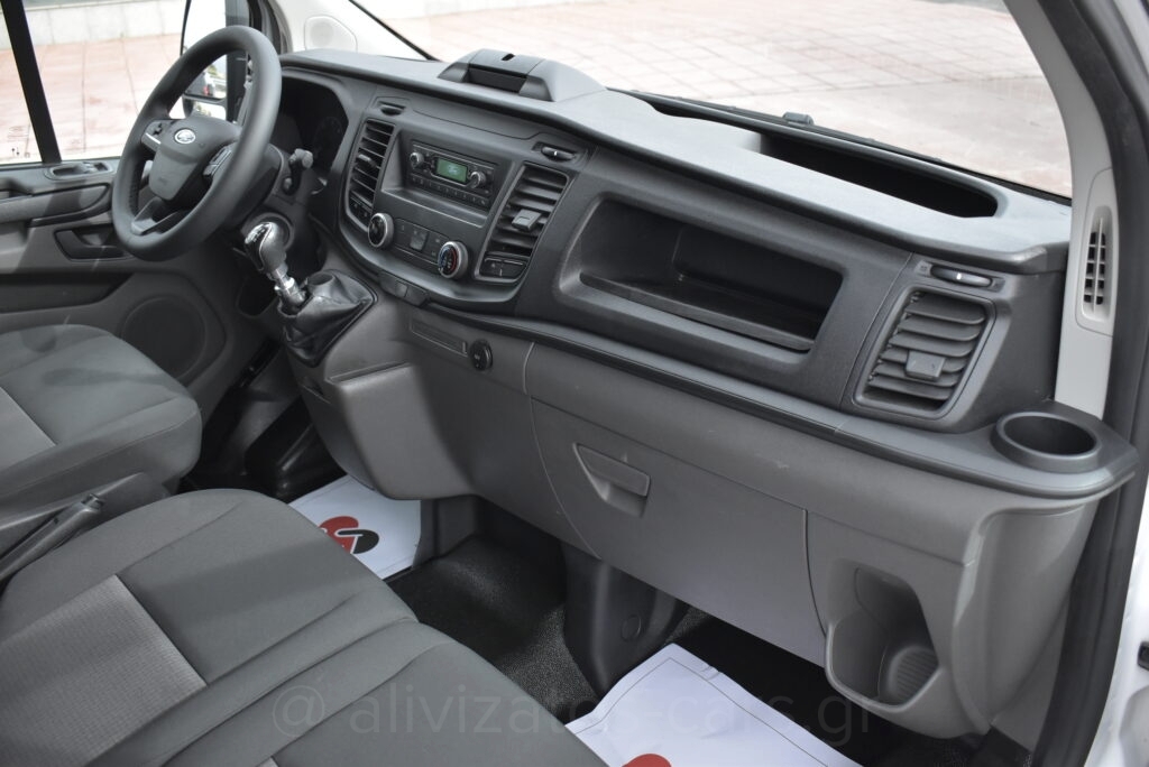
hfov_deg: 55.1
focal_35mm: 34
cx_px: 574
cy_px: 384
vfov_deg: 38.4
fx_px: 1102
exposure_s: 1/1250
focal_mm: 23
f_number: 3.8
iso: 1600
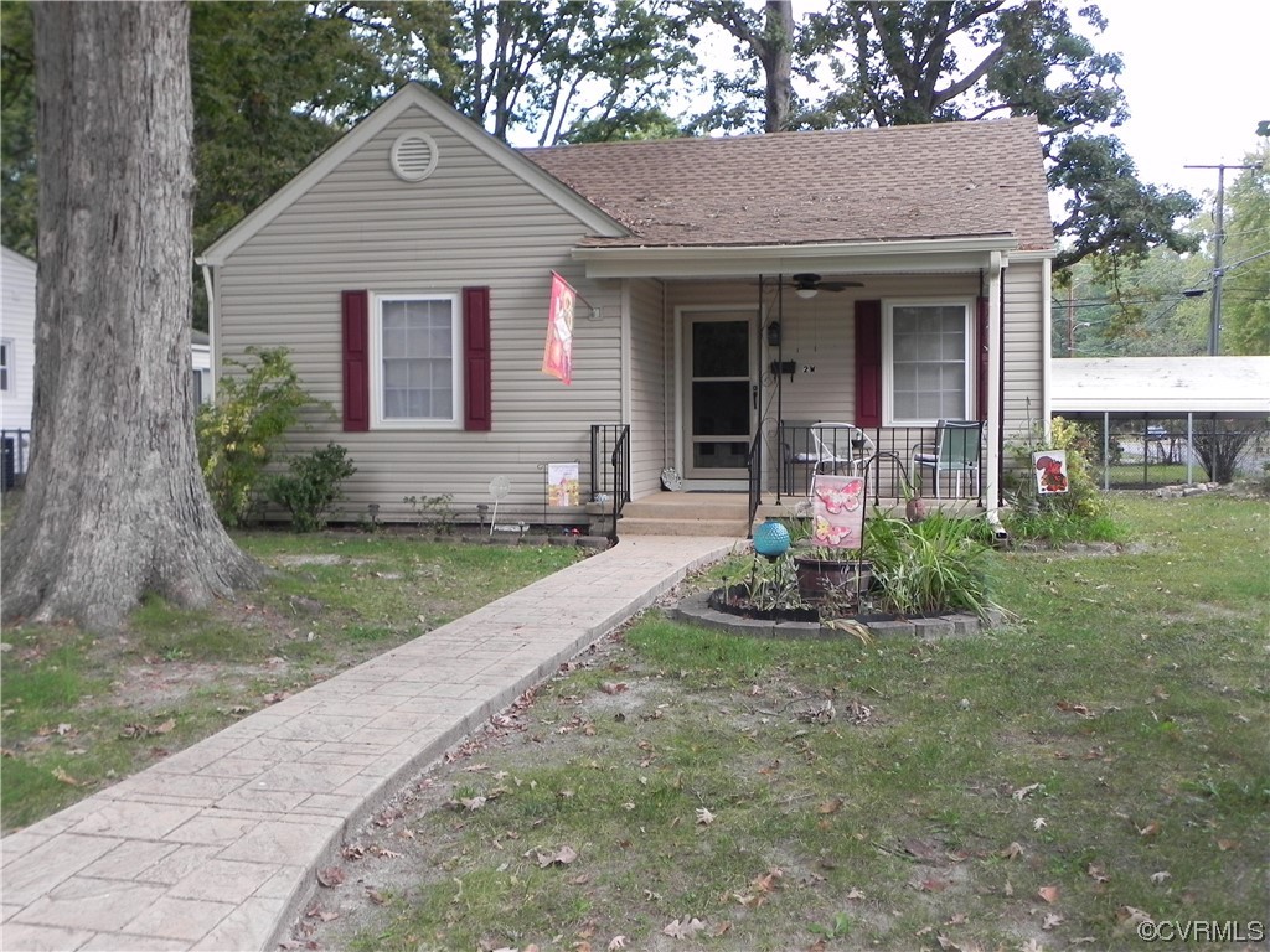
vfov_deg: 38.7
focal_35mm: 37
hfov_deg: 50.1
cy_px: 476
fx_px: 1357
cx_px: 635
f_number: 3.2
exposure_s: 1/110
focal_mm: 6.6
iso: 160
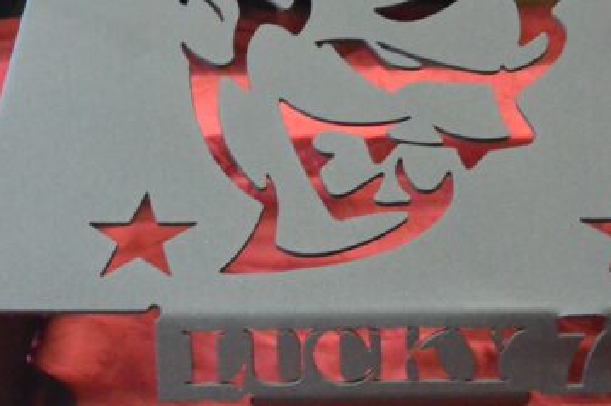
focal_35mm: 62
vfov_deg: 21.9
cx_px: 378
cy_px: 161
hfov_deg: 32.3
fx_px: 1052
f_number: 3.5
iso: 3200
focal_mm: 11
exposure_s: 1/50
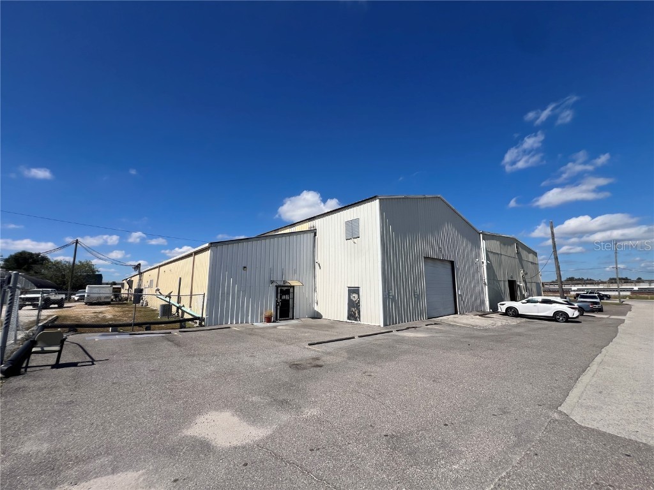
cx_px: 327
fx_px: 246
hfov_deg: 106.2
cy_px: 245
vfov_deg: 89.9
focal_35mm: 13
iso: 32
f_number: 1.8
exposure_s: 1/3534
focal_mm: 1.57
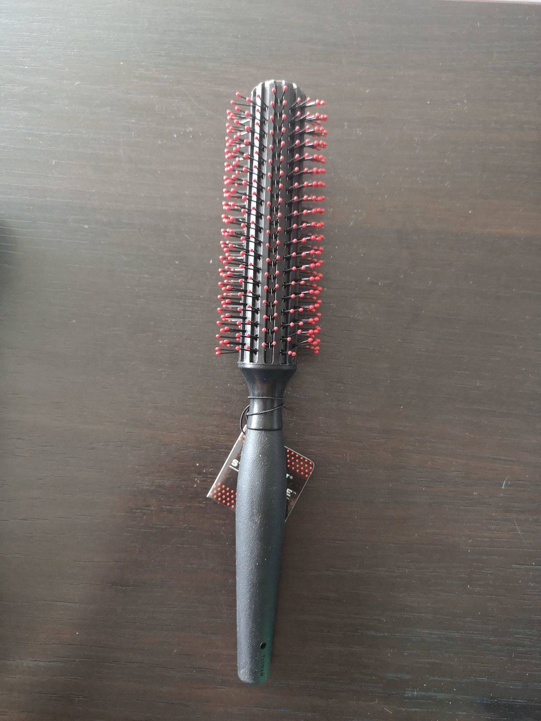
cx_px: 270
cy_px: 360
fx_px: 563
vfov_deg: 65.3
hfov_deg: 51.4
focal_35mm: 27
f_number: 1.8
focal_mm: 3.95
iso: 400
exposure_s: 1/25.7
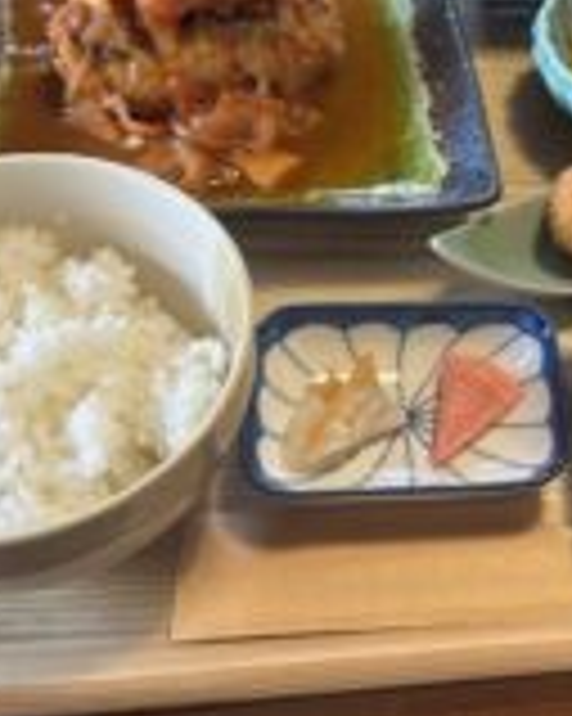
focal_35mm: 53
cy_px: 203
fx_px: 1123
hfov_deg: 27.1
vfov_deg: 34.8
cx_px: 558
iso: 250
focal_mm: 6.86
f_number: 1.78
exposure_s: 1/60
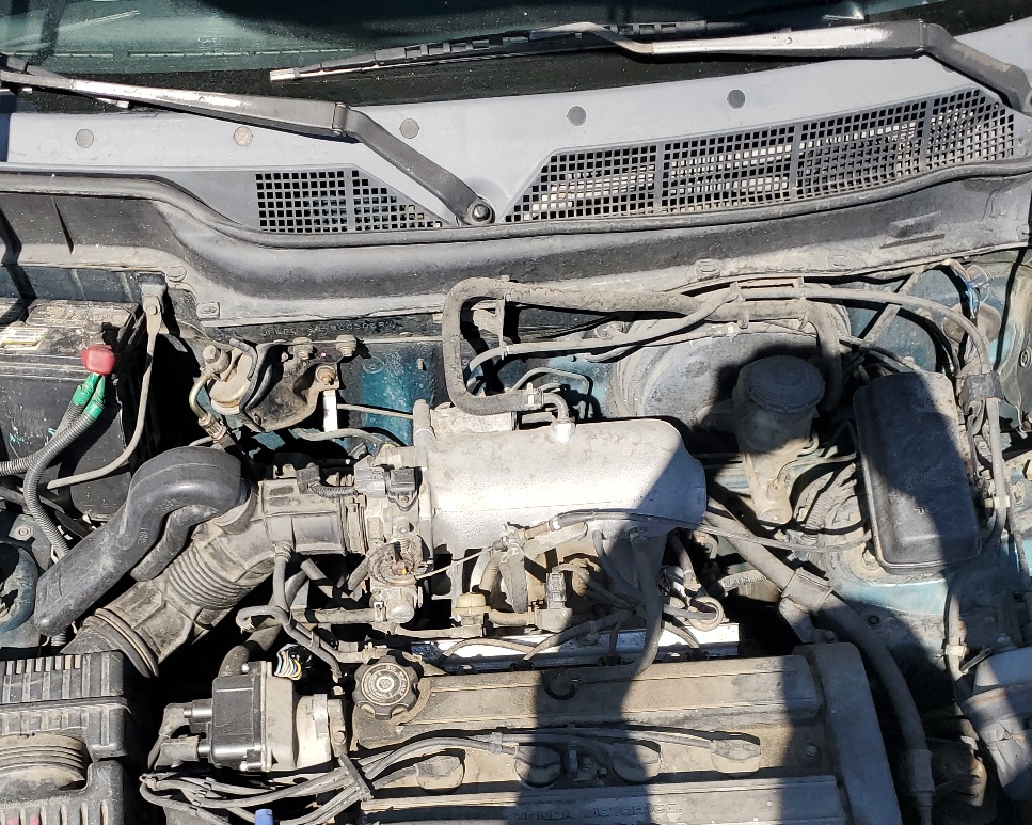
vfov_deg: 34.8
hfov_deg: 43.7
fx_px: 1282
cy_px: 636
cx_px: 424
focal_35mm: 42
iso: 50
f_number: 1.5
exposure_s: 1/2500
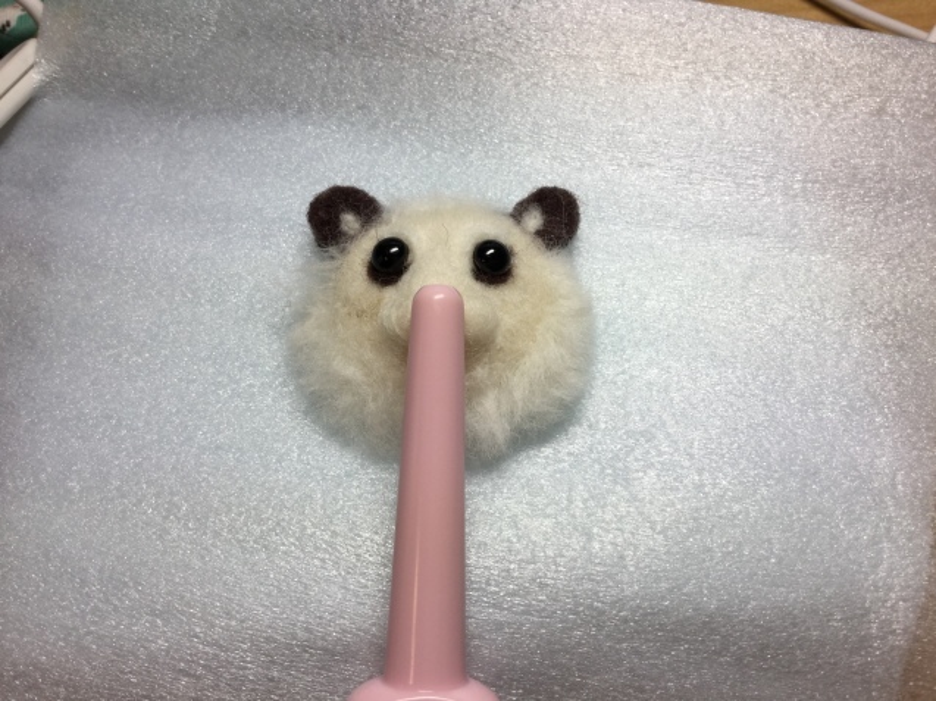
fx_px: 838
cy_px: 350
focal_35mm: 31
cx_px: 468
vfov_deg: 45.4
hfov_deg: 58.4
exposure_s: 1/132
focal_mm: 3.3
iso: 25
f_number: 2.4
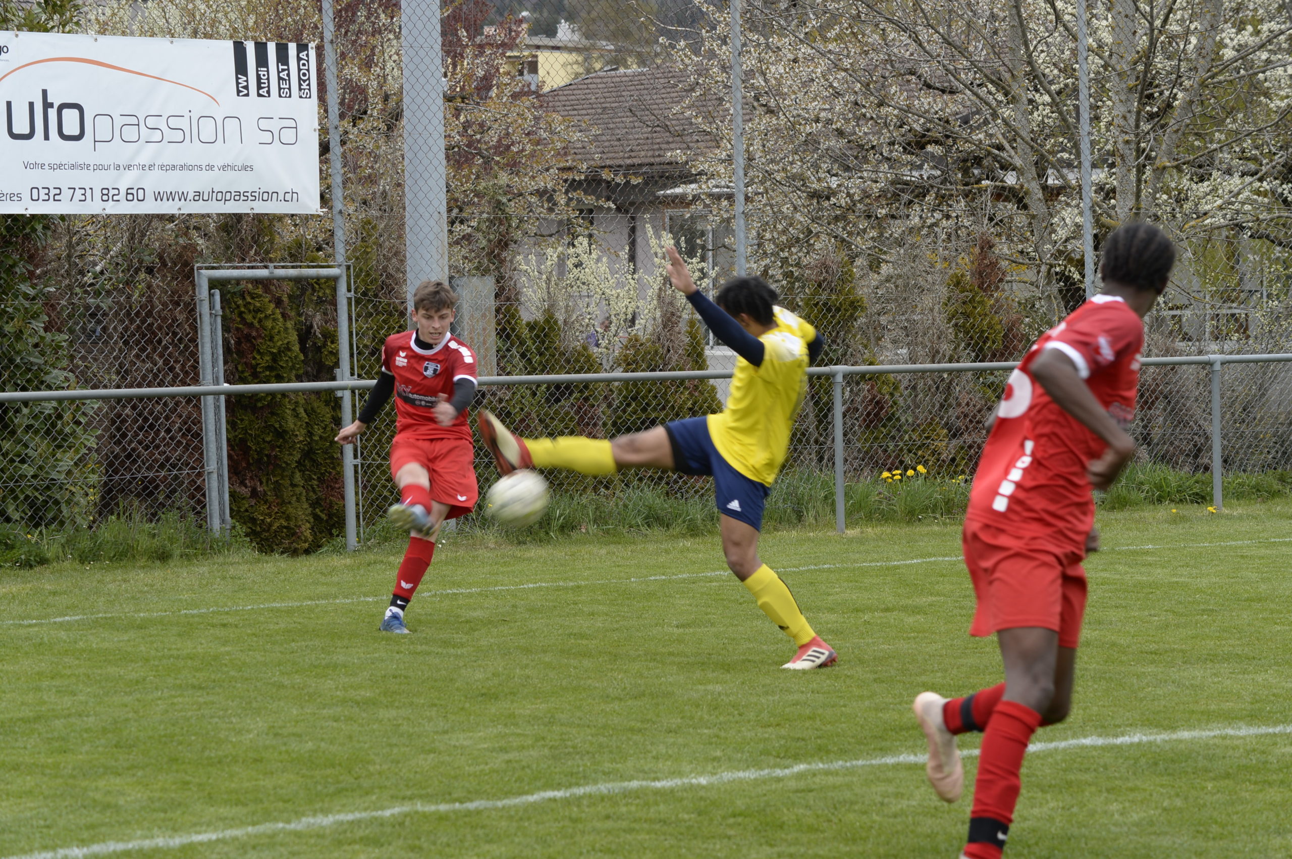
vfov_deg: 10.1
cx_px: 646
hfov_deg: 15.2
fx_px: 4840
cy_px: 430
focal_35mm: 135
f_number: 9
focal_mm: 135
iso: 200
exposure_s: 1/200
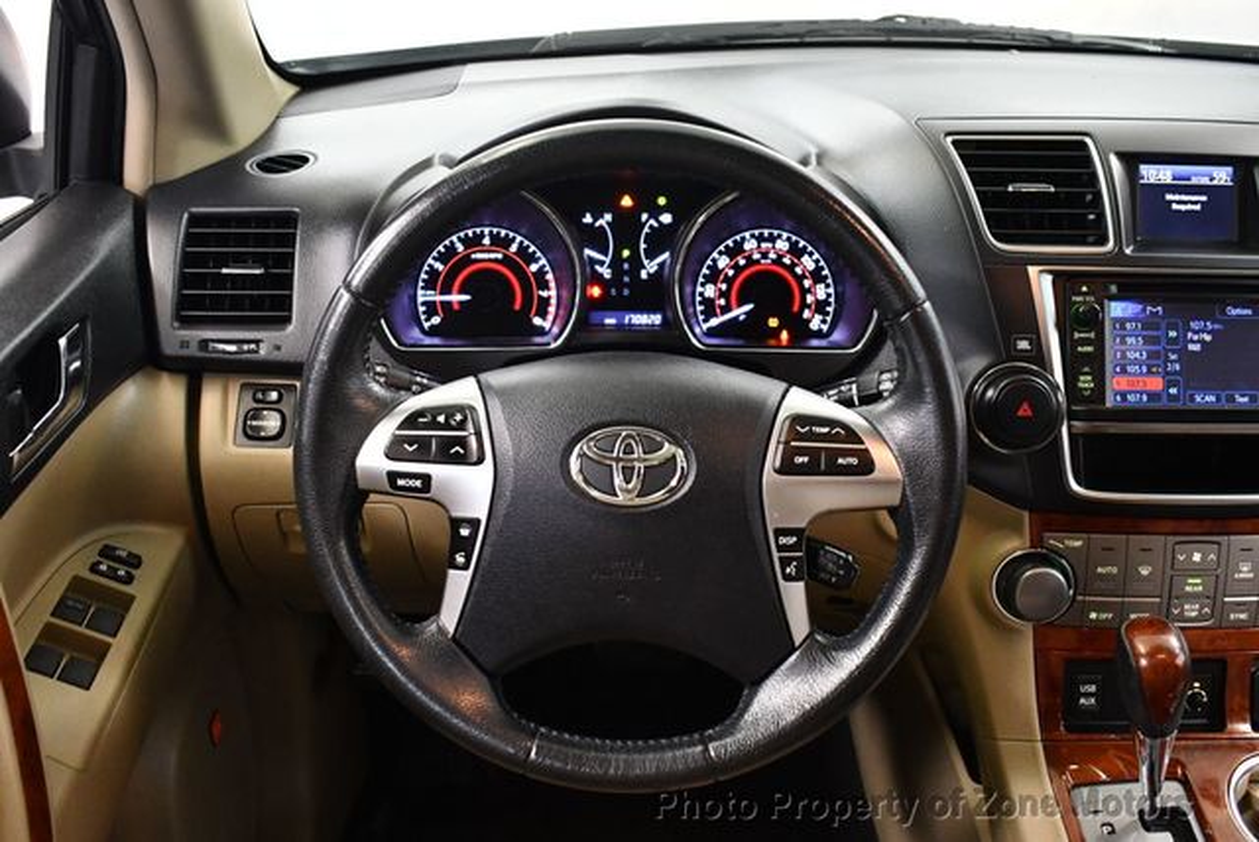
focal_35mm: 36
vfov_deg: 36.9
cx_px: 630
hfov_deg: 53.1
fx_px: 1260
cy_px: 421
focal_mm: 18
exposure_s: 1/80
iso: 3200
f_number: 3.5
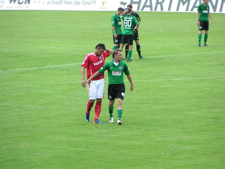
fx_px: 2119
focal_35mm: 326
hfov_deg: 6.1
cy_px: 84
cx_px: 112
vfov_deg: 4.6
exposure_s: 1/400
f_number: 3.5
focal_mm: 49.8
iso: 50
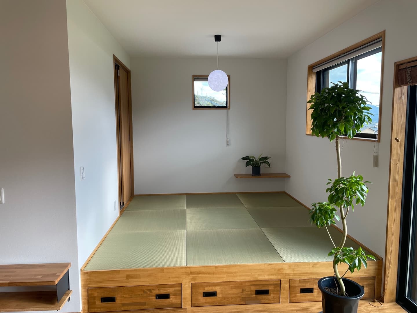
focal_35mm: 26
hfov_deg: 67.3
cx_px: 208
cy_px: 156
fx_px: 313
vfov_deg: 53.1
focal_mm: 4.2
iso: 32
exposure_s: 1/156
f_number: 1.6
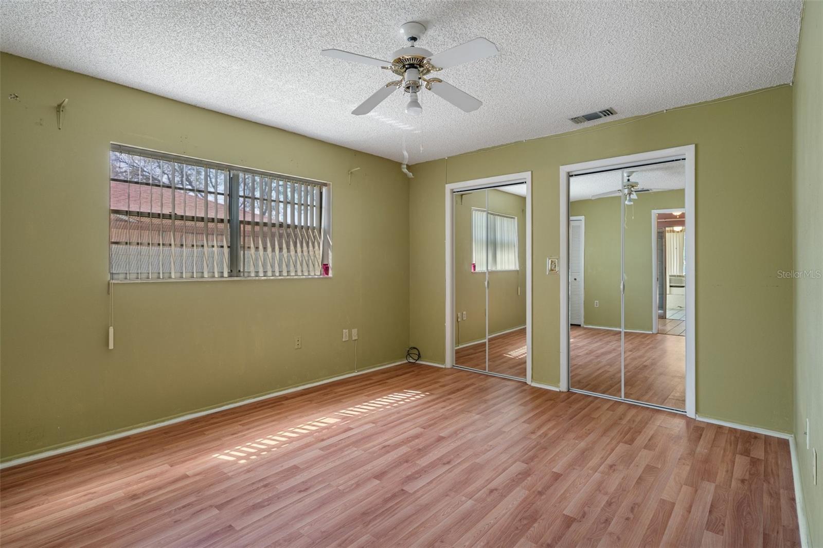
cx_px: 412
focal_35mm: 17
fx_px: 389
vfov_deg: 70.4
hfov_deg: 93.3
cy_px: 274
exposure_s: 1
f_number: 9
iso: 320
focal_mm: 17
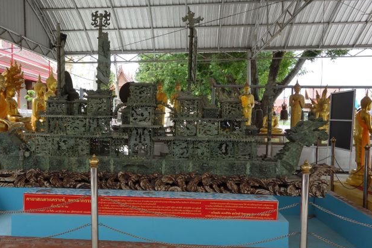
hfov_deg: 52.9
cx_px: 155
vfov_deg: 36.8
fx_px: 372
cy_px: 143
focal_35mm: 36
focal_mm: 10.4
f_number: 5.6
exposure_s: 1/100
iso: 125
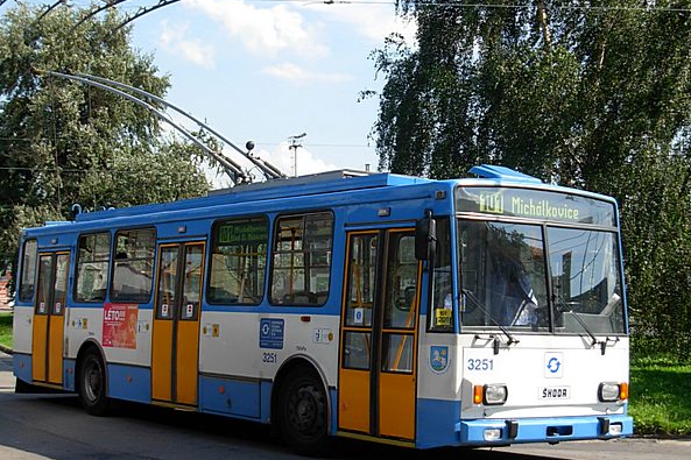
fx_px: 1401
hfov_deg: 27.7
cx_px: 336
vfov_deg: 18.7
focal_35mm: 73
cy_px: 261
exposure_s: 1/703
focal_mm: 8.5
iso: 79
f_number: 3.2
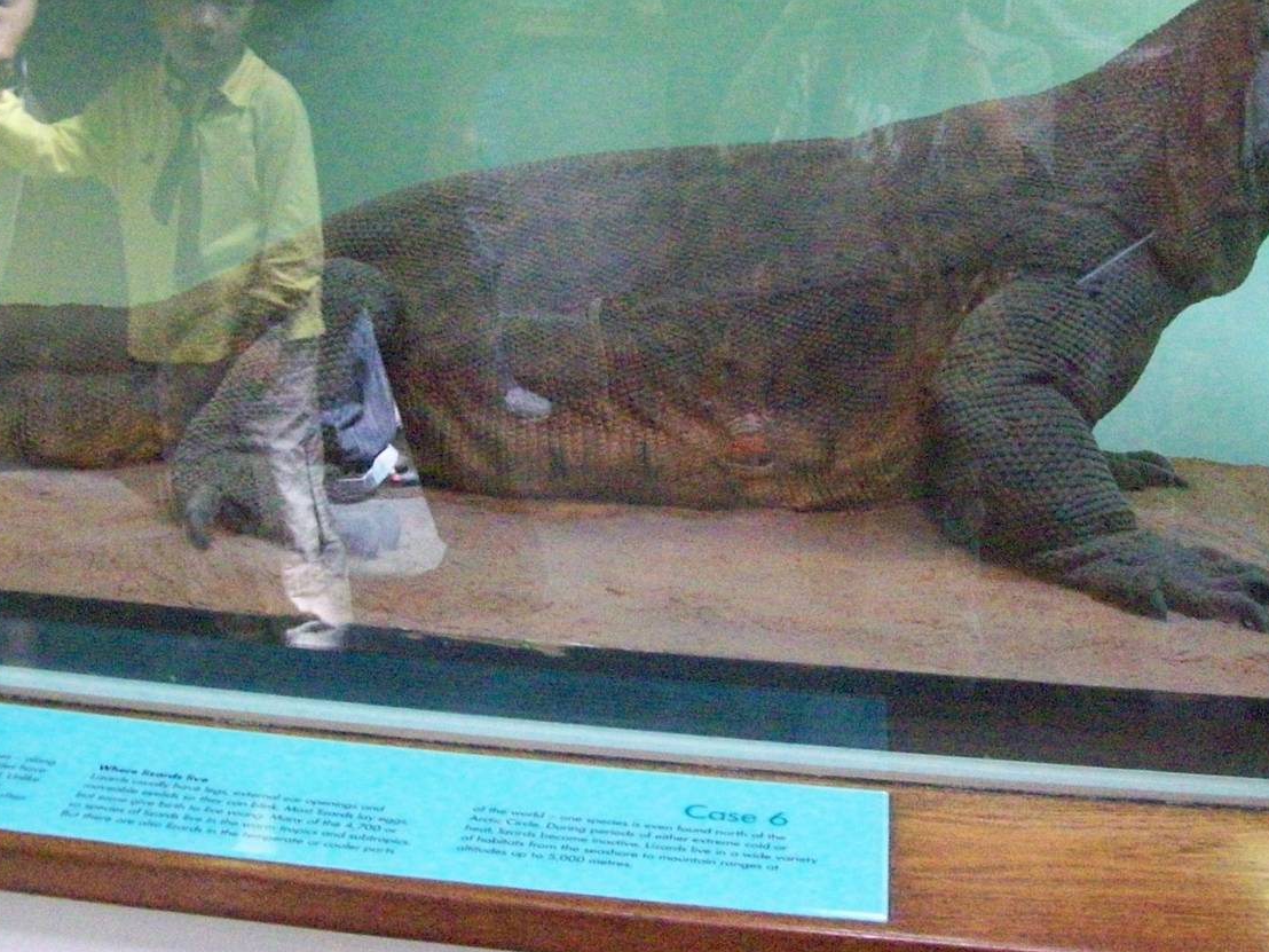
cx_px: 662
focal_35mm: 52
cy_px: 320
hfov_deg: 36.8
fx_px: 1906
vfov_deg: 27.9
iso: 754
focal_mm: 6
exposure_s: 1/128
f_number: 2.7
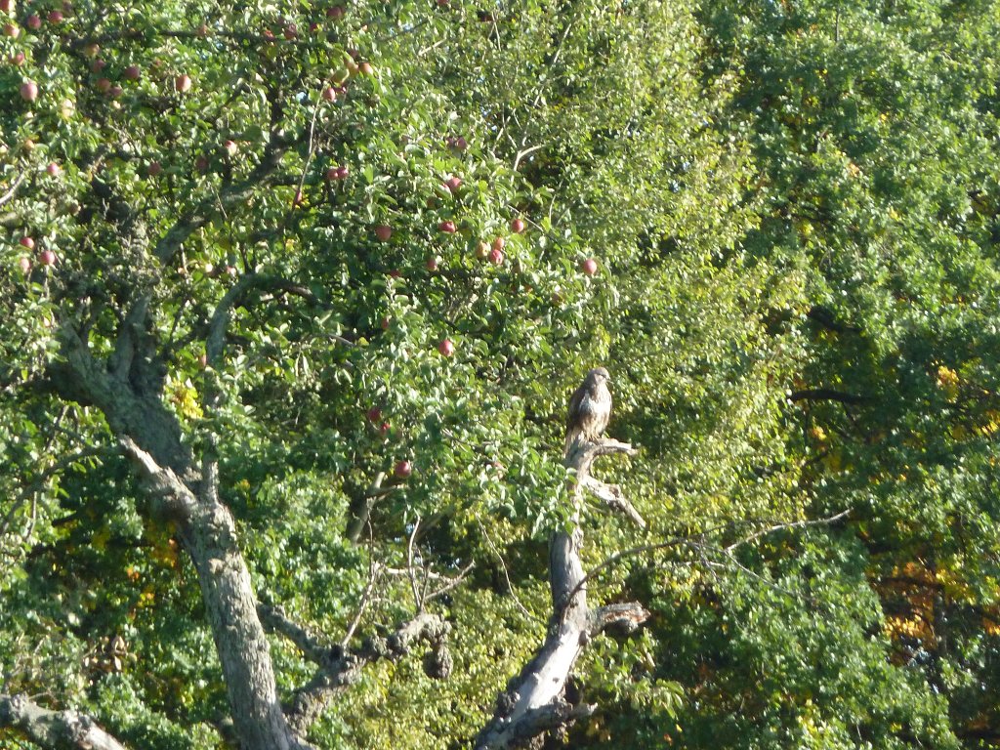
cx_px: 500
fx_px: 10804
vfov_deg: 4.0
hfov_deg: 5.3
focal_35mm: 374
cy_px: 375
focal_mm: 49.2
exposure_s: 1/250
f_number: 4.9
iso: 320
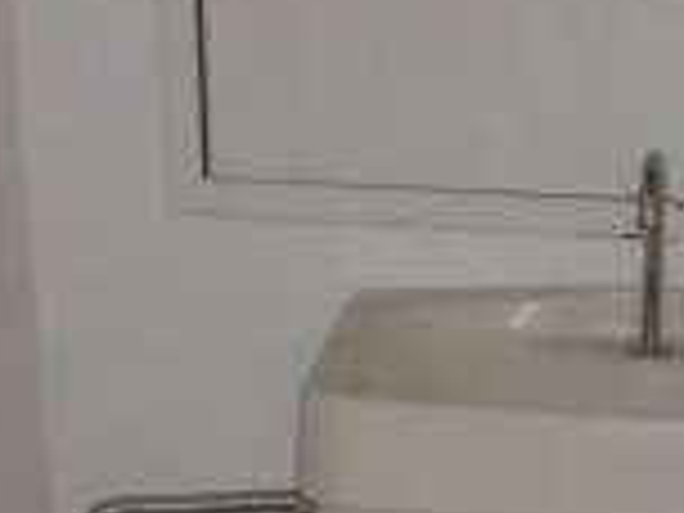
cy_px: 1048
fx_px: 2905
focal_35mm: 147
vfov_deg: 9.4
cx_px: 720
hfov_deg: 13.2
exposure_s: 1/40
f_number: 3.1
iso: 400
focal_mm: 6.3
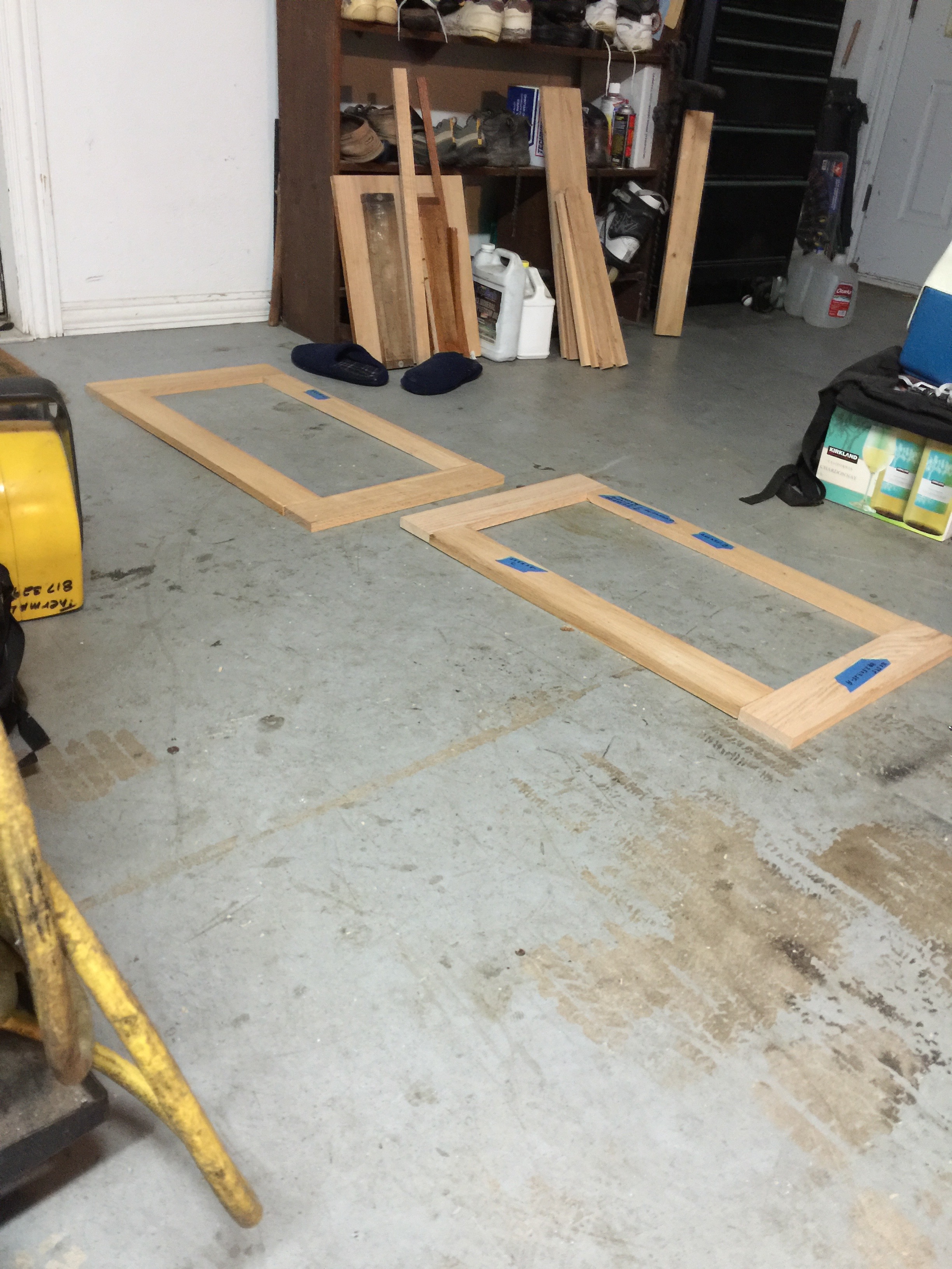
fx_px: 1063
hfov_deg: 48.2
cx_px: 476
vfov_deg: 61.7
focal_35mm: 29
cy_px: 634
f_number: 2.2
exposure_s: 1/4
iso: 100
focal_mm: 4.15
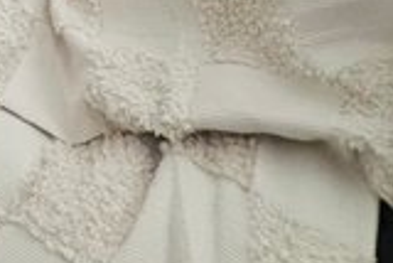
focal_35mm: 65
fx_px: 710
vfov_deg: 13.2
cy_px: -425
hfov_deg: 25.4
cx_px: -152
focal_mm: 1.57
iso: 250
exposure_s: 1/99
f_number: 1.8
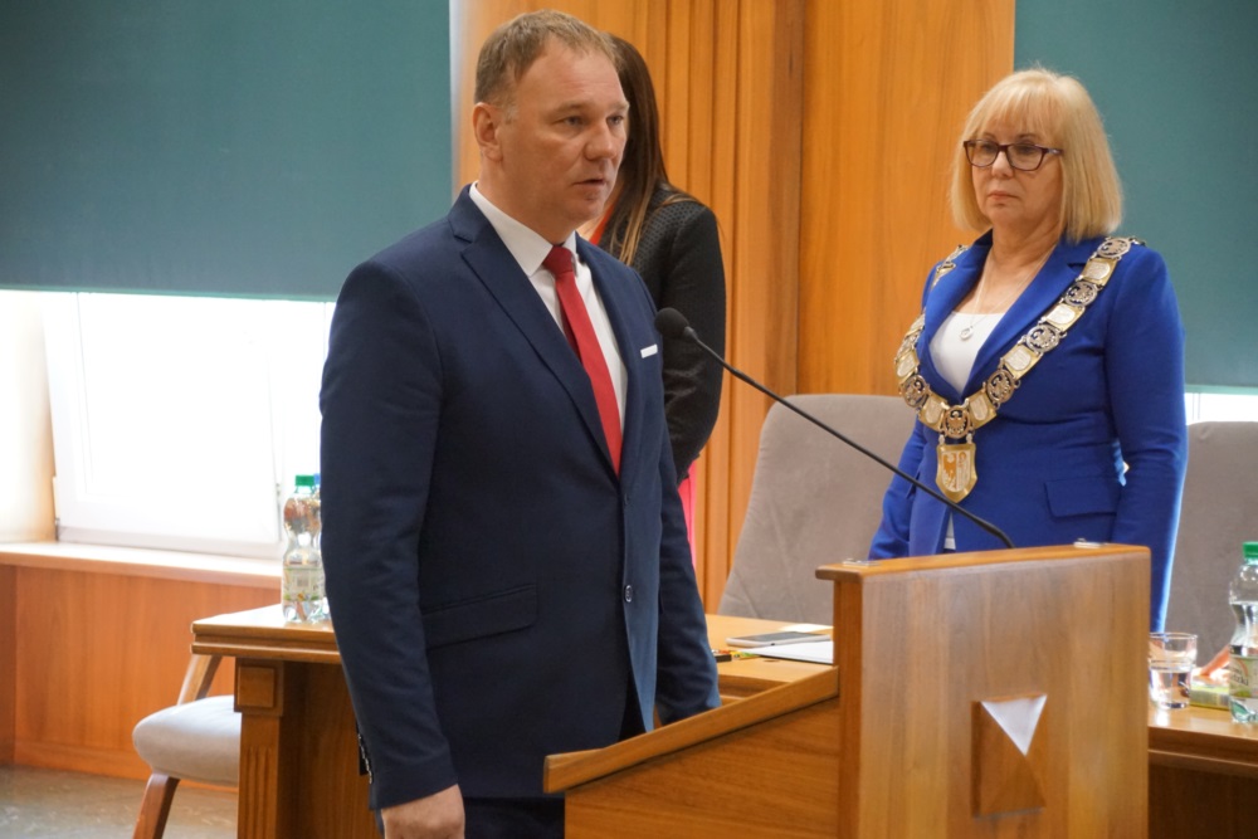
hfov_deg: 18.2
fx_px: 3932
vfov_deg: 12.2
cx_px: 629
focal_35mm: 112
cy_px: 420
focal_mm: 75
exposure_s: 1/100
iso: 3200
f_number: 5.6
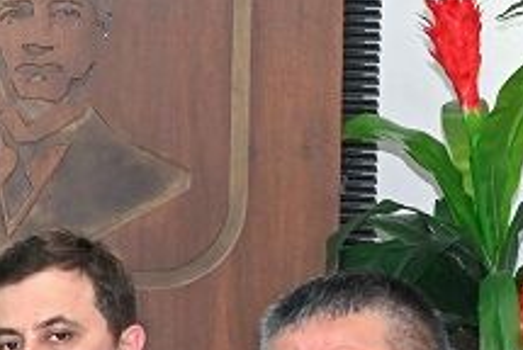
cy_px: 366
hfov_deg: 6.4
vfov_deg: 4.5
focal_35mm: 303
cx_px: -822
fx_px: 4408
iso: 640
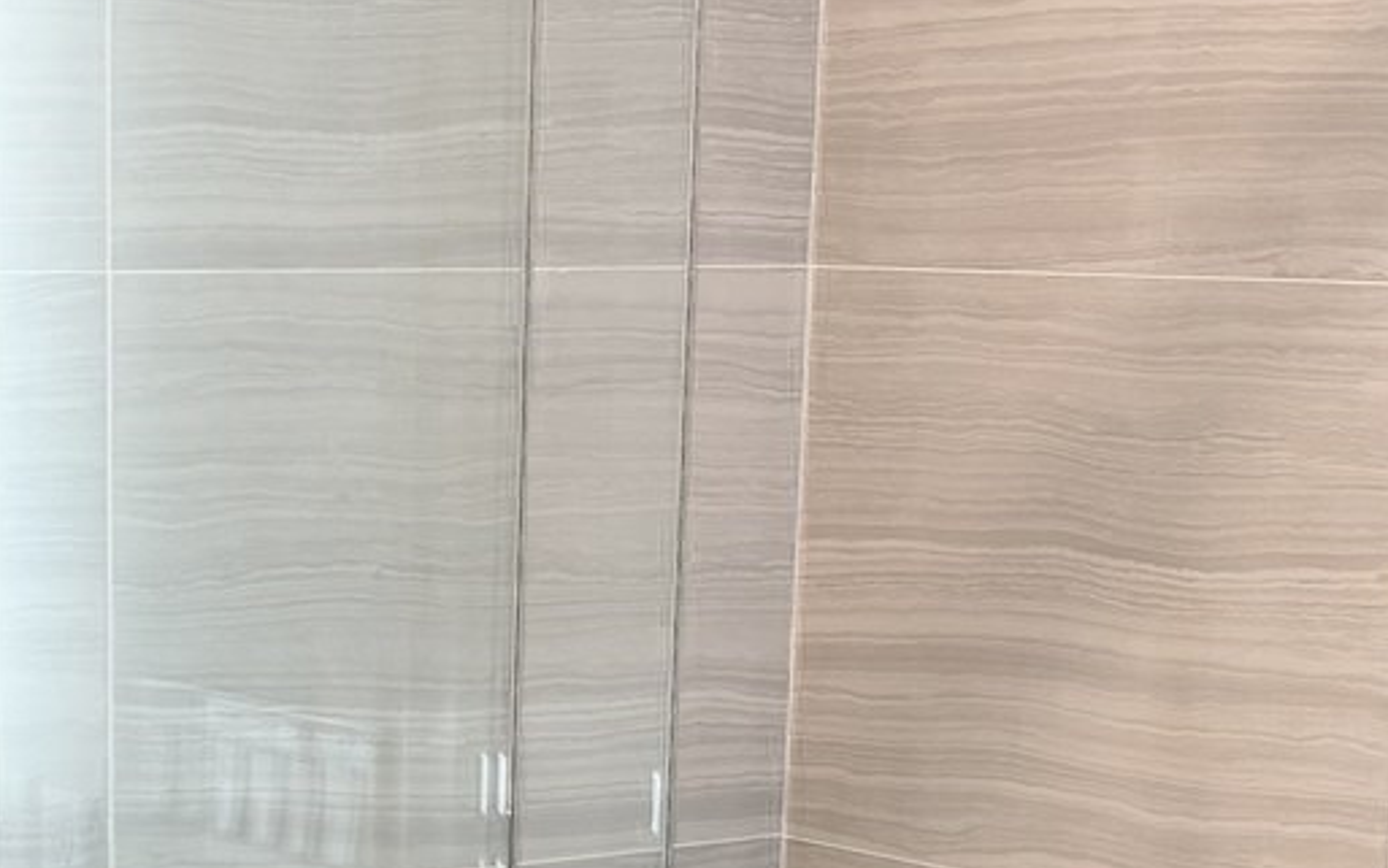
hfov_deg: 18.8
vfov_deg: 11.4
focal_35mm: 110
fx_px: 4162
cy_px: 1298
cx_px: 290
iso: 100
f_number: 1.6
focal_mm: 5.96
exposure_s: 1/120
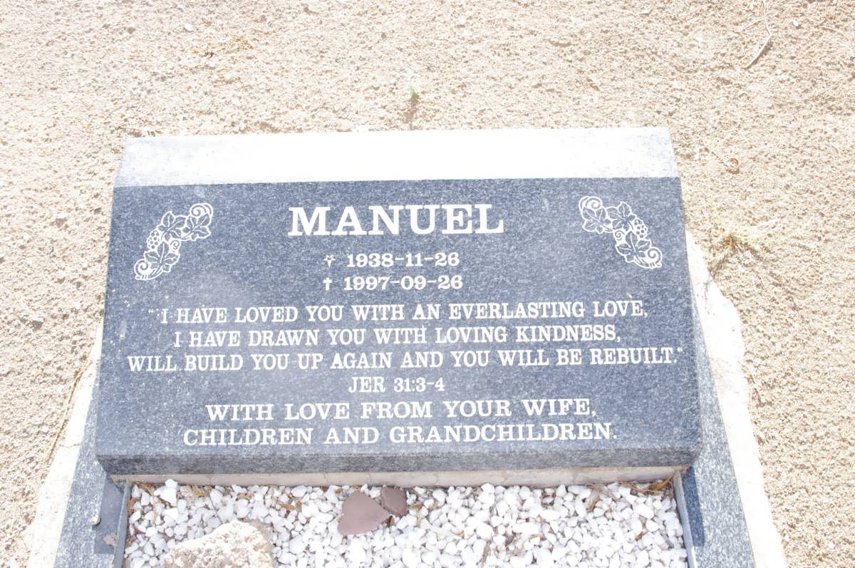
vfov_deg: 34.1
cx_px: 428
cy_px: 284
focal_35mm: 39
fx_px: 925
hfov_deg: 49.6
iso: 800
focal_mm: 26.25
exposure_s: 1/125
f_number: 11
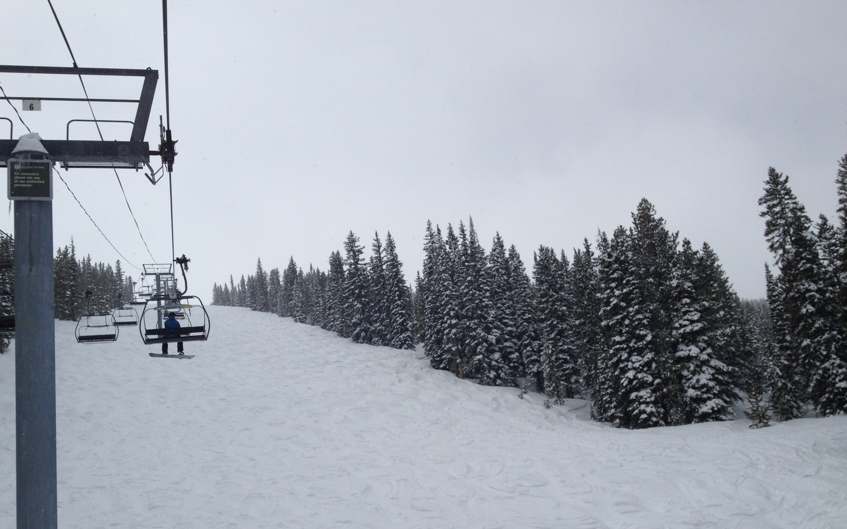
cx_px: 414
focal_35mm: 38
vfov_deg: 33.5
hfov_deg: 51.5
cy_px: 309
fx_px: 877
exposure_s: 1/6135
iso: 50
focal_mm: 4.28
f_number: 2.4
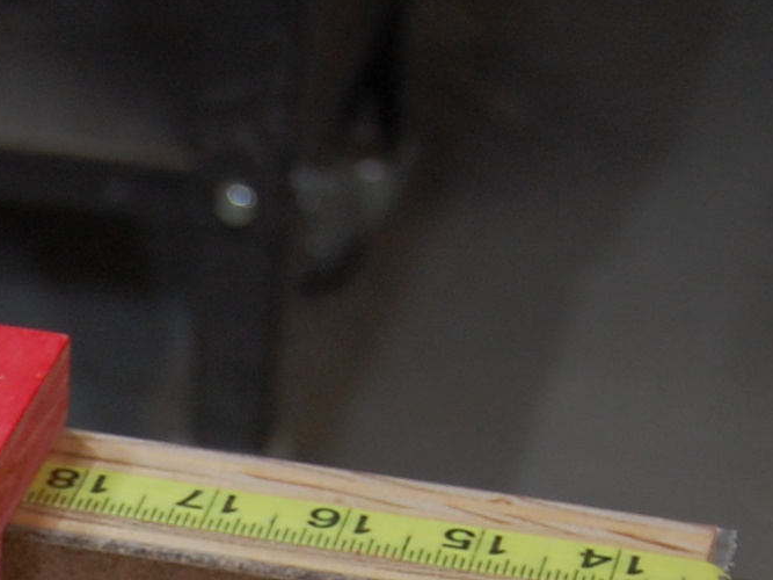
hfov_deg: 10.5
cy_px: 1109
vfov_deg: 7.8
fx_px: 4063
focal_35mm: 182
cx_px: -388
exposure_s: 1/40
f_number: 4.2
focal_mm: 28
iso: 400
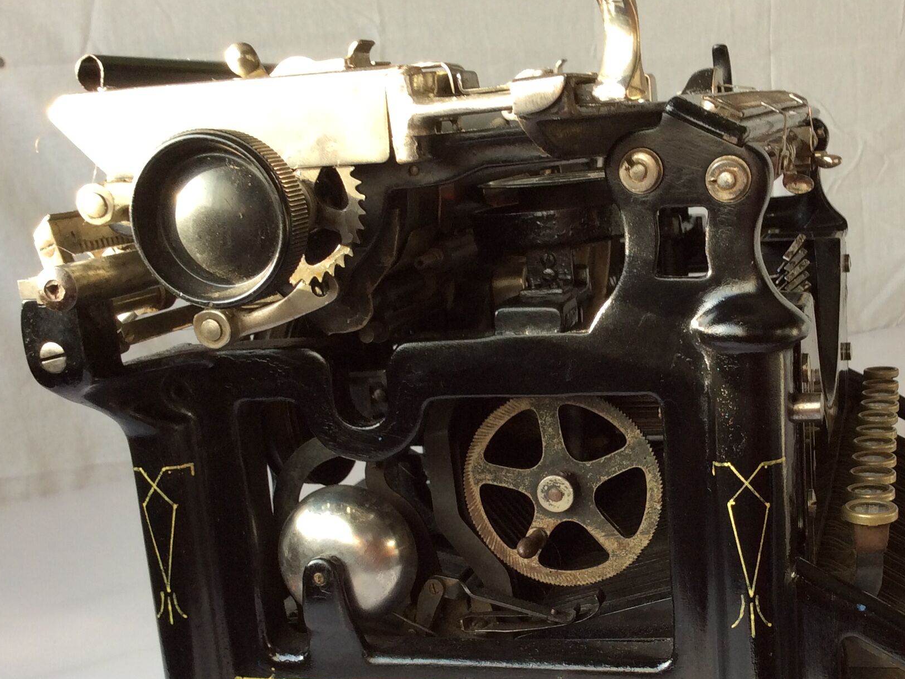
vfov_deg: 28.4
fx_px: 1333
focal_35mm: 51
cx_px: 548
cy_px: 448
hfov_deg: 37.3
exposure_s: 1/50
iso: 40
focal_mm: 3.3
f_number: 2.4
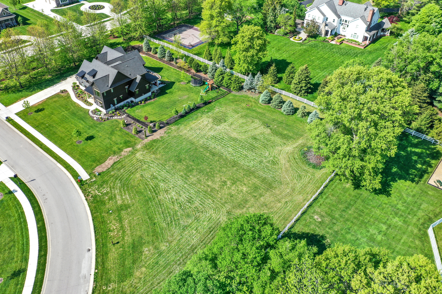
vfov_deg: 46.4
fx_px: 344
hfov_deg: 65.5
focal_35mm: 28
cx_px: 221
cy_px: 147
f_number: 5
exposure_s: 1/320
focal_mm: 10.26
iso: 100
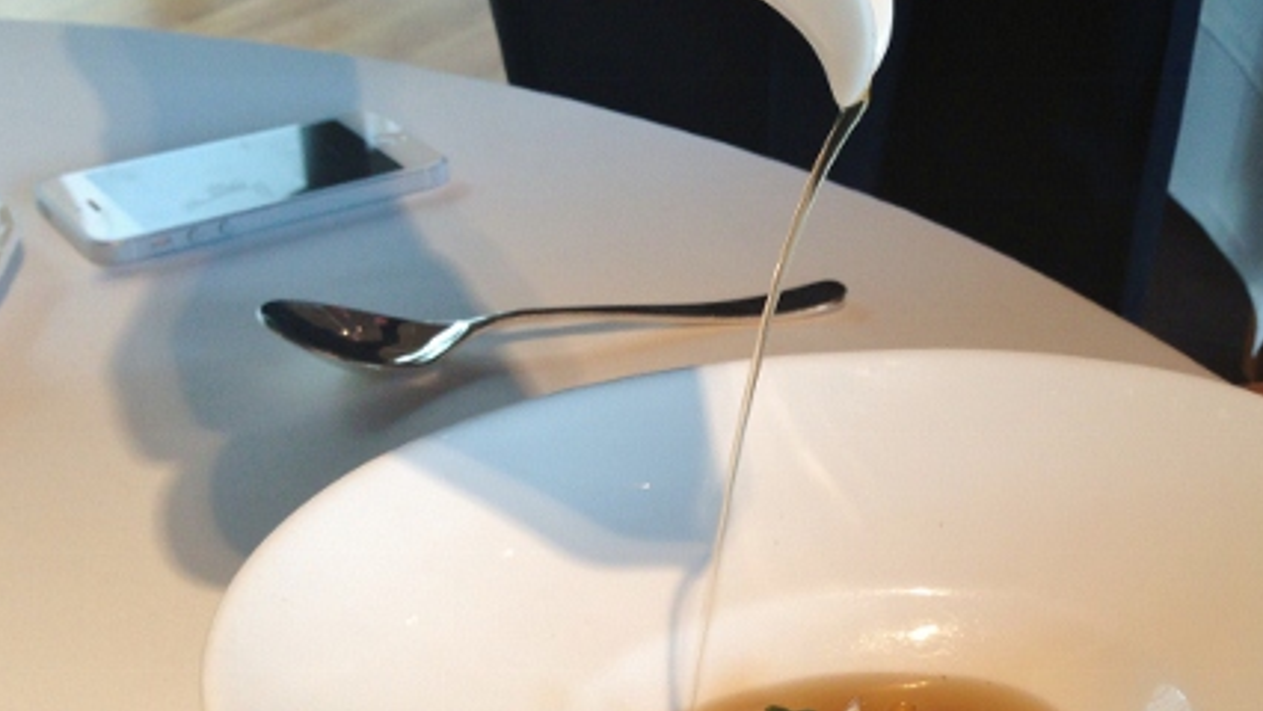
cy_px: 477
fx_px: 1809
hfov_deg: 38.1
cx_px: 842
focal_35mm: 54
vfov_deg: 22.2
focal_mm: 4.13
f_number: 2.4
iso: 64
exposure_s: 1/60
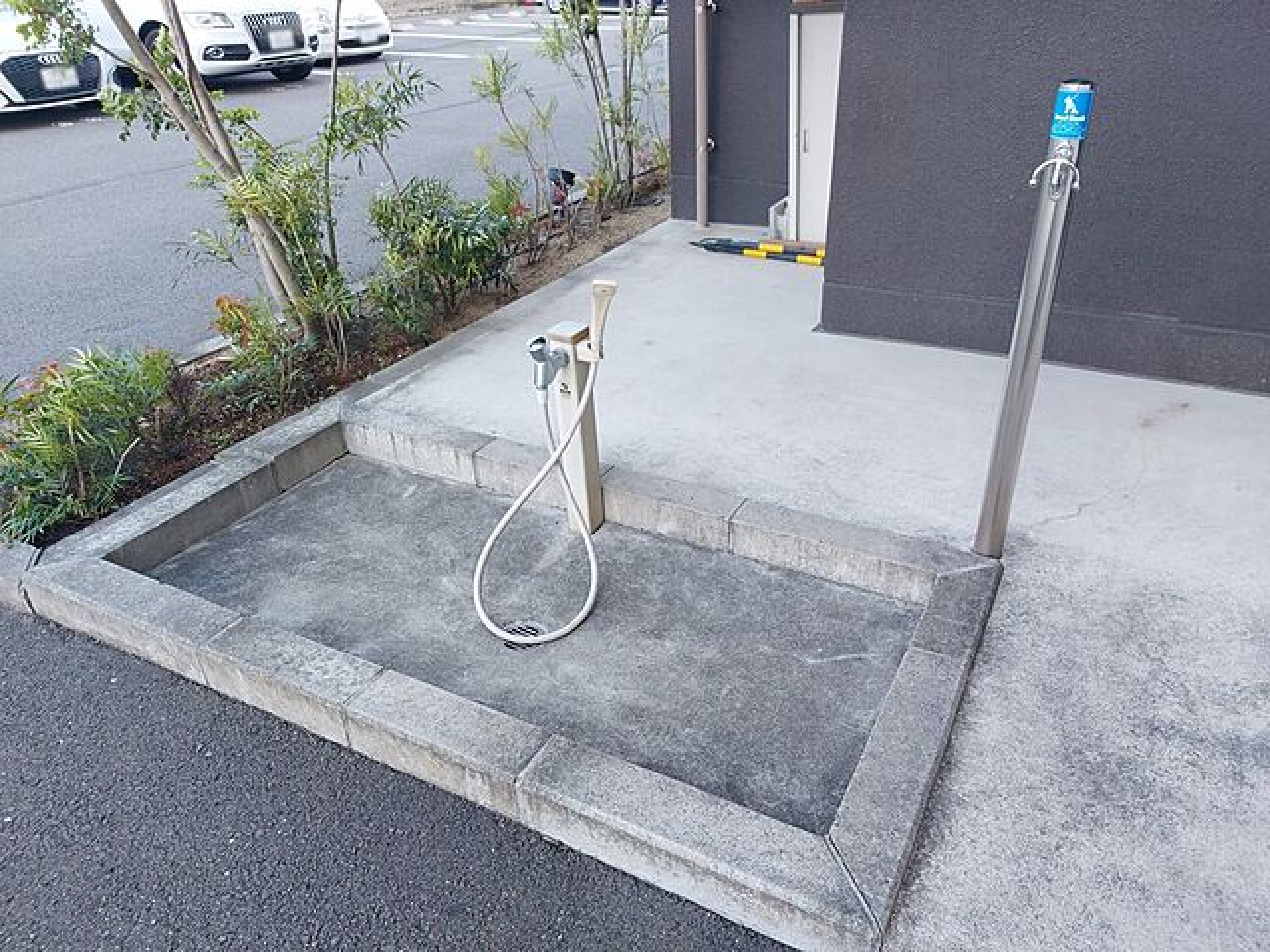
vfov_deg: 56.8
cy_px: 476
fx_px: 881
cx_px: 635
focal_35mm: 24
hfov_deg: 71.6
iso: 40
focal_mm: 5.23
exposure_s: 1/120
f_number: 1.8
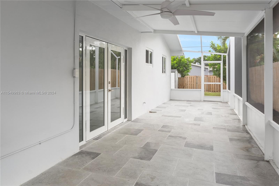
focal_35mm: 25
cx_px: 140
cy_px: 93
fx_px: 193
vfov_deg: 51.4
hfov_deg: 71.7
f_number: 10
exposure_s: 1/8
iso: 100
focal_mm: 16.6
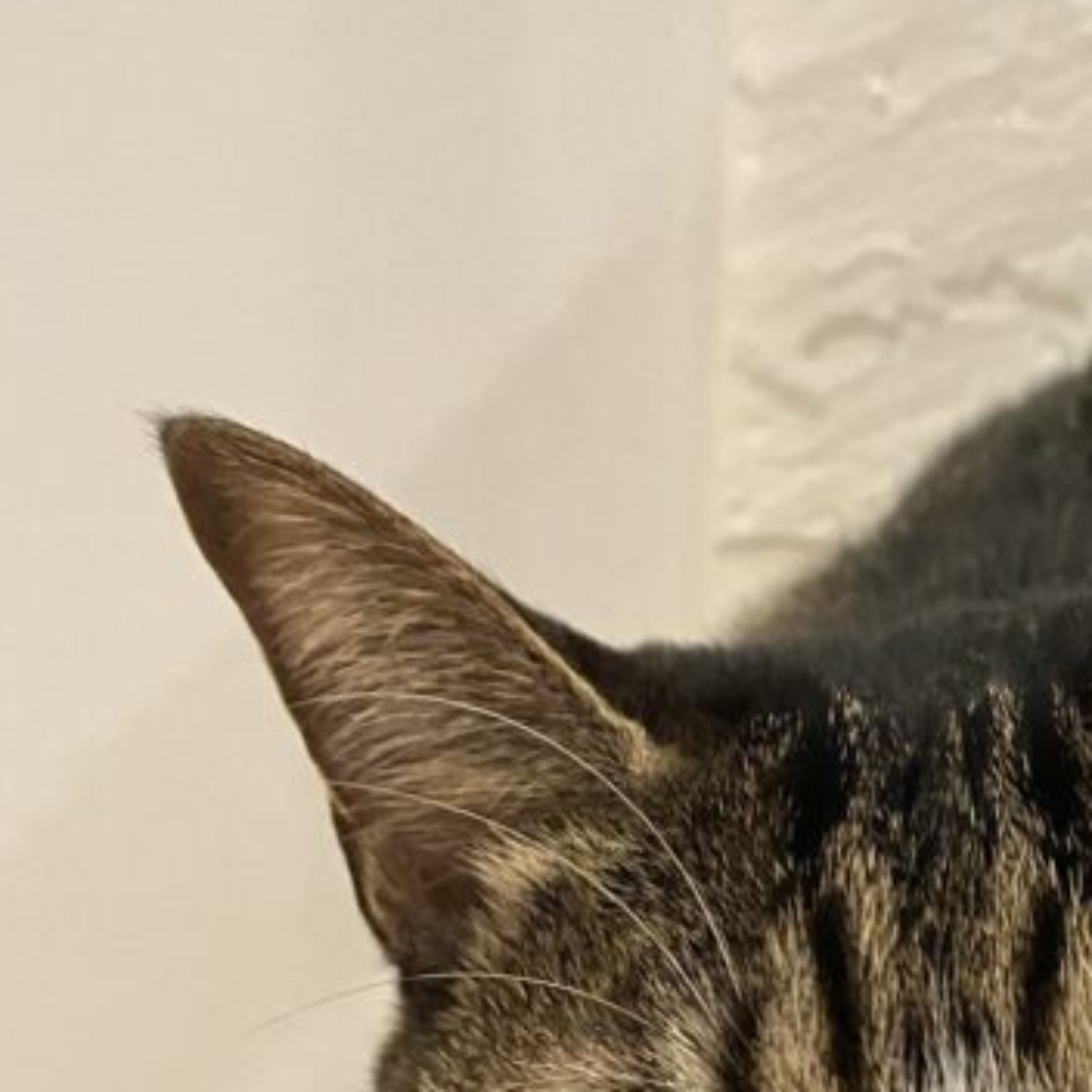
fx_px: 2677
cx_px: 1157
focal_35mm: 75
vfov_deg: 22.6
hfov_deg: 22.0
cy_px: 923
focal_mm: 3.99
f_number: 1.8
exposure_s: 1/31
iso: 400
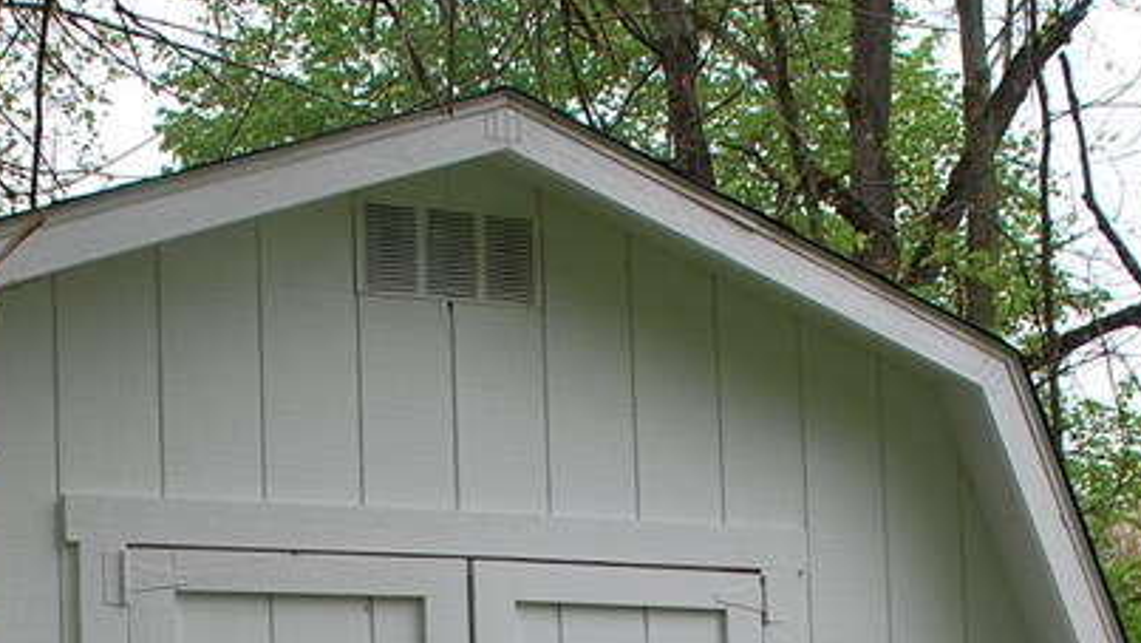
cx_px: 450
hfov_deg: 27.8
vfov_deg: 14.8
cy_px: 972
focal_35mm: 76
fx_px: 2300
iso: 180
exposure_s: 1/125
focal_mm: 18
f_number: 5.6
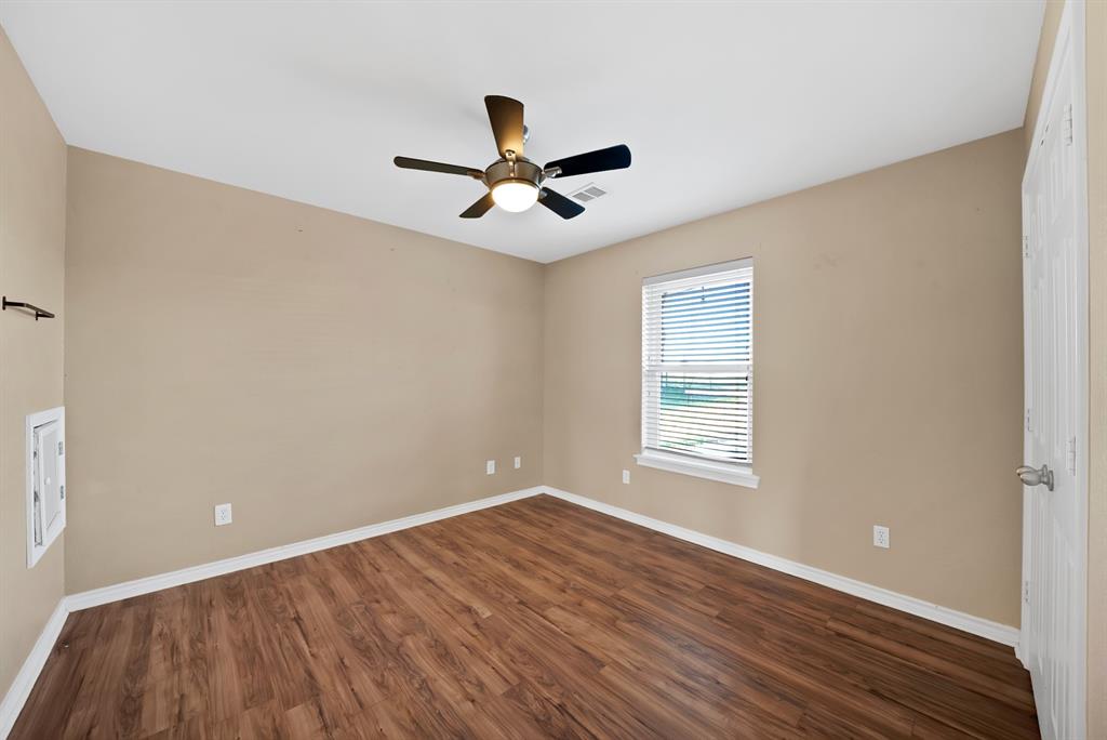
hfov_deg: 112.6
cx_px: 554
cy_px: 370
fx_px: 369
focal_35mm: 12
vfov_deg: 90.1
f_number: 9
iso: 640
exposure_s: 1/1.25
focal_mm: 12
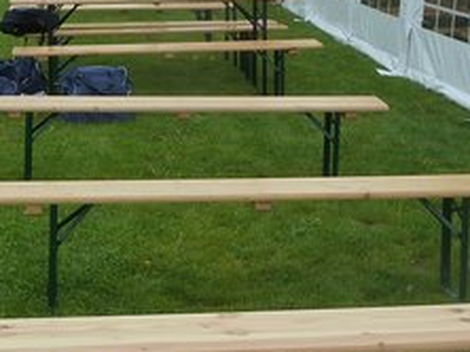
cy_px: -12
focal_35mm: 79
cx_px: 148
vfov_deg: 18.1
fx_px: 1071
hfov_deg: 24.6
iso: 125
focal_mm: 4.1
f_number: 4
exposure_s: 1/250
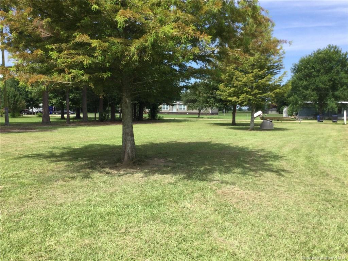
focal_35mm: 31
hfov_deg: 58.4
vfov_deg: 45.4
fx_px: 312
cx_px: 174
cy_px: 130
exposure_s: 1/791
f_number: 2.4
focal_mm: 3.3
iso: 25
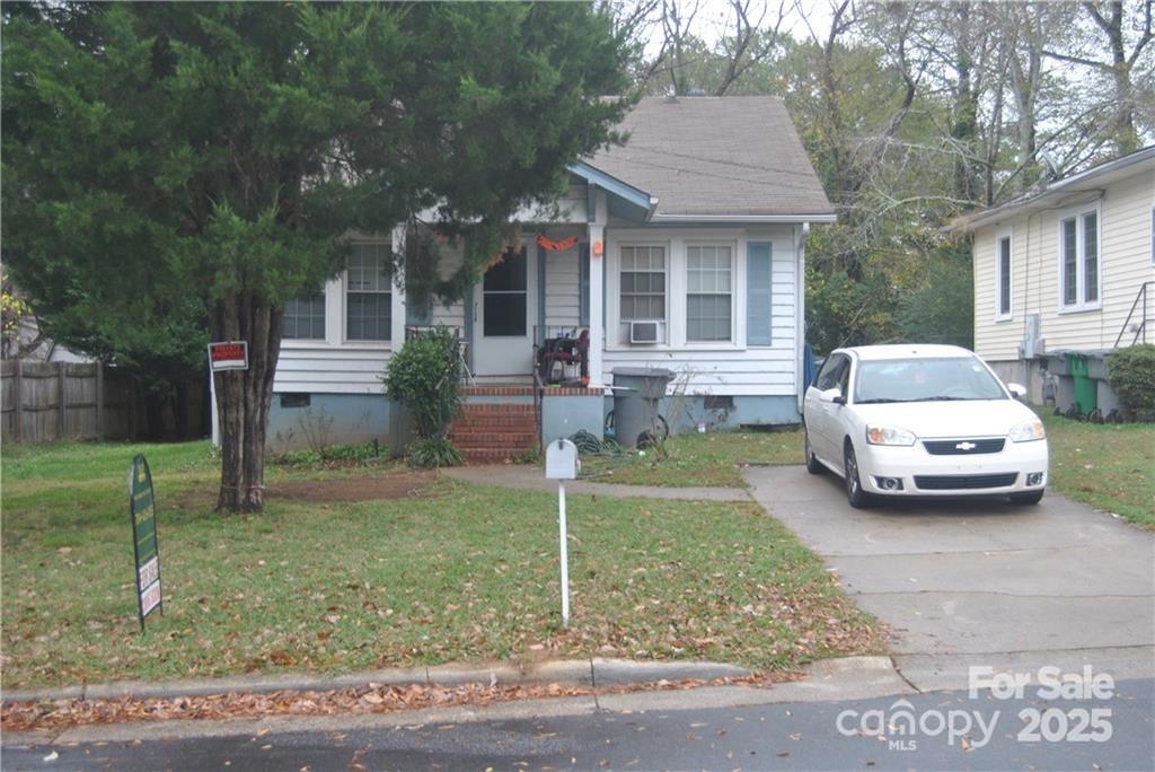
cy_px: 386
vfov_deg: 29.0
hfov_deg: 42.3
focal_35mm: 46
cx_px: 578
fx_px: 1493
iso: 200
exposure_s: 1/100
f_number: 5
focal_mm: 31
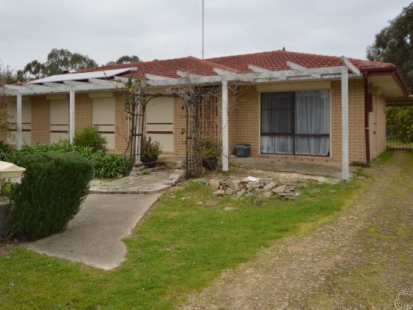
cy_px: 120
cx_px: 192
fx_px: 358
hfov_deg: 59.9
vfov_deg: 46.5
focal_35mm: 30
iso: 100
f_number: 8
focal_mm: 14
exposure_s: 1/250
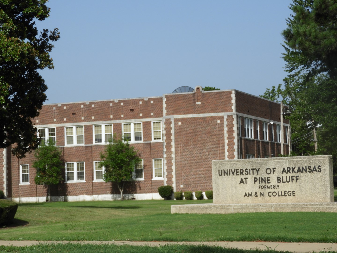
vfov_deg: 15.6
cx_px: 168
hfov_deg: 20.7
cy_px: 126
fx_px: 925
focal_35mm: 95
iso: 100
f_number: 4.8
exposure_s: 1/800
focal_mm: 17
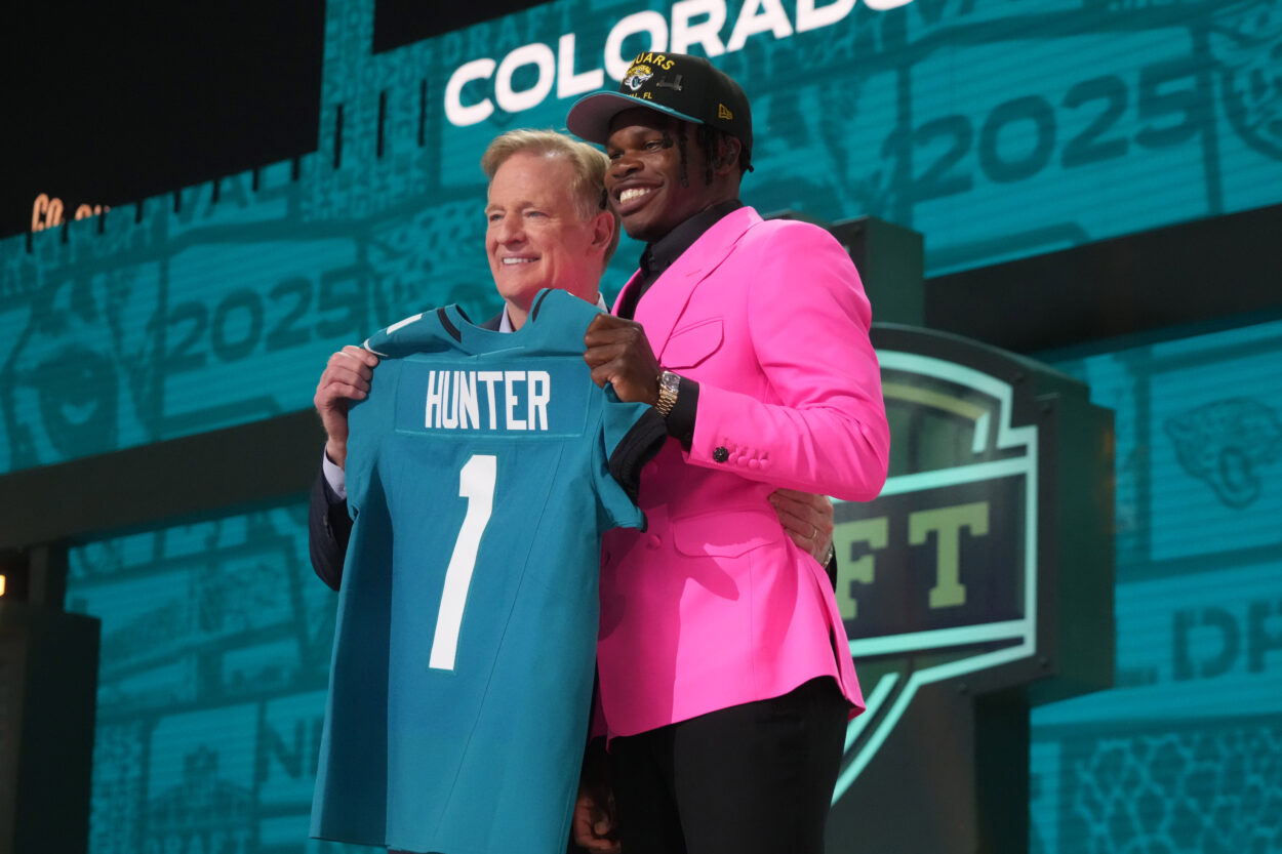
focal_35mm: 103
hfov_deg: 19.8
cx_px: 641
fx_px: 3667
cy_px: 427
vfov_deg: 13.3
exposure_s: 1/500
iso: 6400
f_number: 6.3
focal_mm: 103
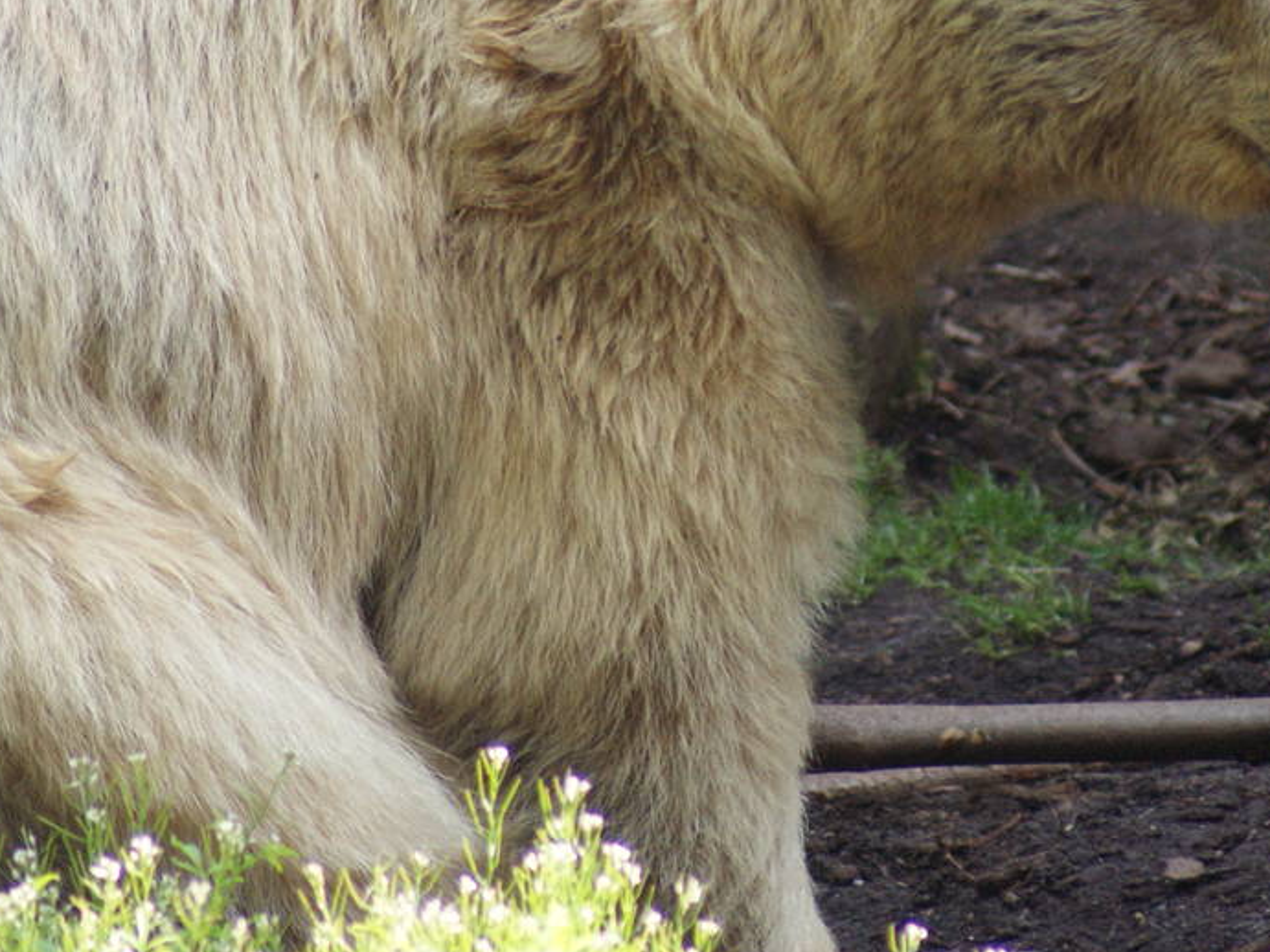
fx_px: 36719
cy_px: 141
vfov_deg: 1.5
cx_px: 798
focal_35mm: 1001
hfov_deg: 2.0
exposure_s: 1/250
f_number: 5.6
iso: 400
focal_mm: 300
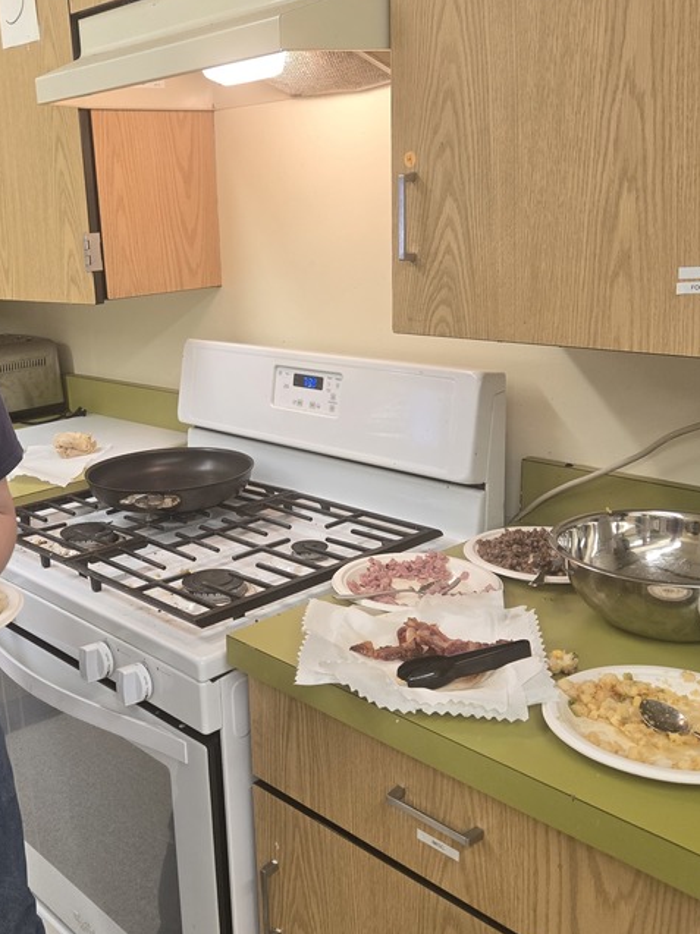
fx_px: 999
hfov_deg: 38.1
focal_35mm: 37
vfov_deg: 50.2
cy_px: 453
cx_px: 225
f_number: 1.8
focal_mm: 5.4
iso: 160
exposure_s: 1/120
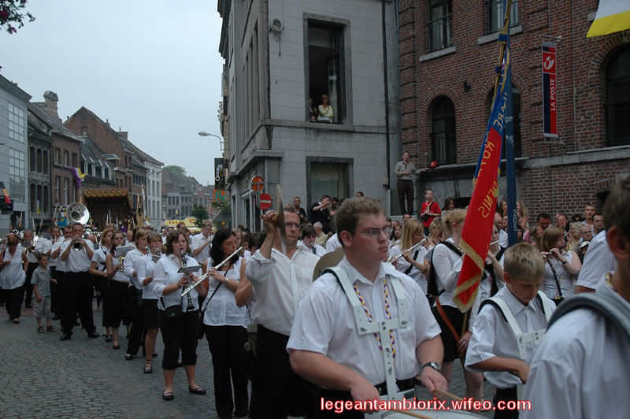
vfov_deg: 33.0
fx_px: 708
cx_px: 315
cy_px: 210
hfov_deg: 48.0
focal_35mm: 40
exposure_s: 1/1000
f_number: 3.8
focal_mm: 27
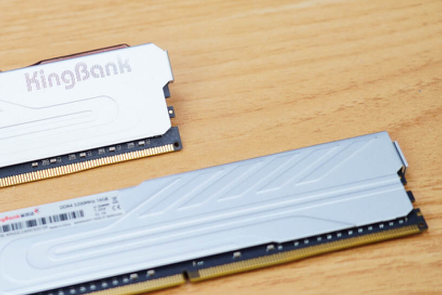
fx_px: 1289
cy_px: 113
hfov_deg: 19.1
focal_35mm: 105
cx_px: 41
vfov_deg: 13.0
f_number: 4
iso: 400
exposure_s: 1/100
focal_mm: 53
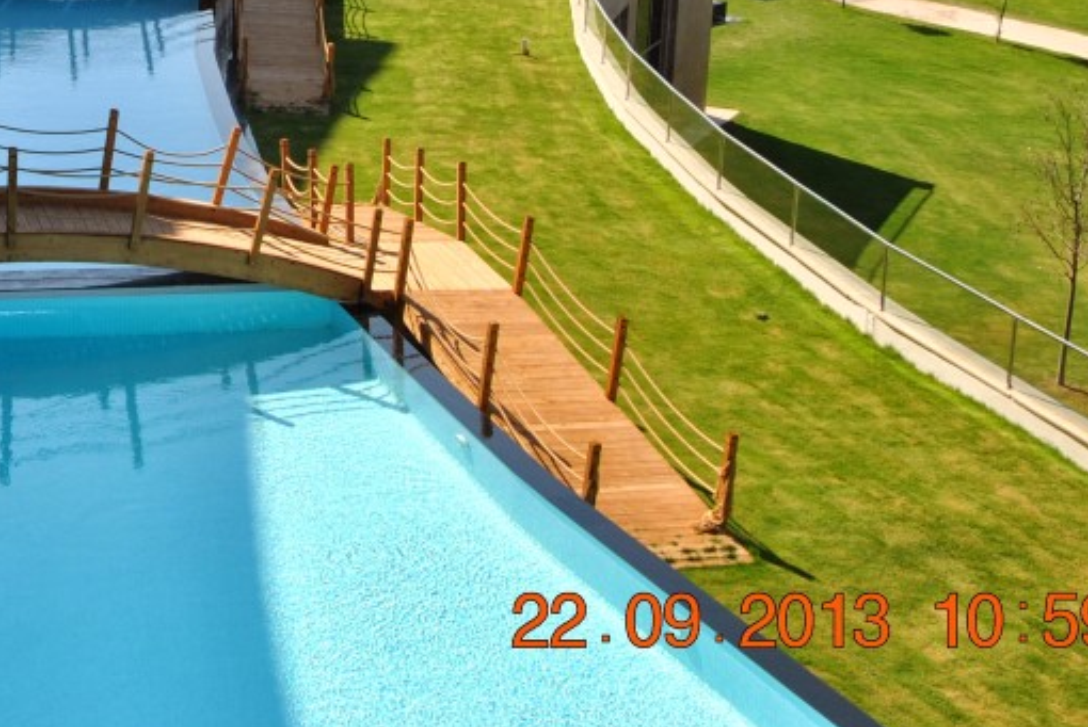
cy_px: -75
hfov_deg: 24.4
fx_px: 2450
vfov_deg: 16.4
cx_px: 127
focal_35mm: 81
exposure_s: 1/200
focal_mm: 24
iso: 100
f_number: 8
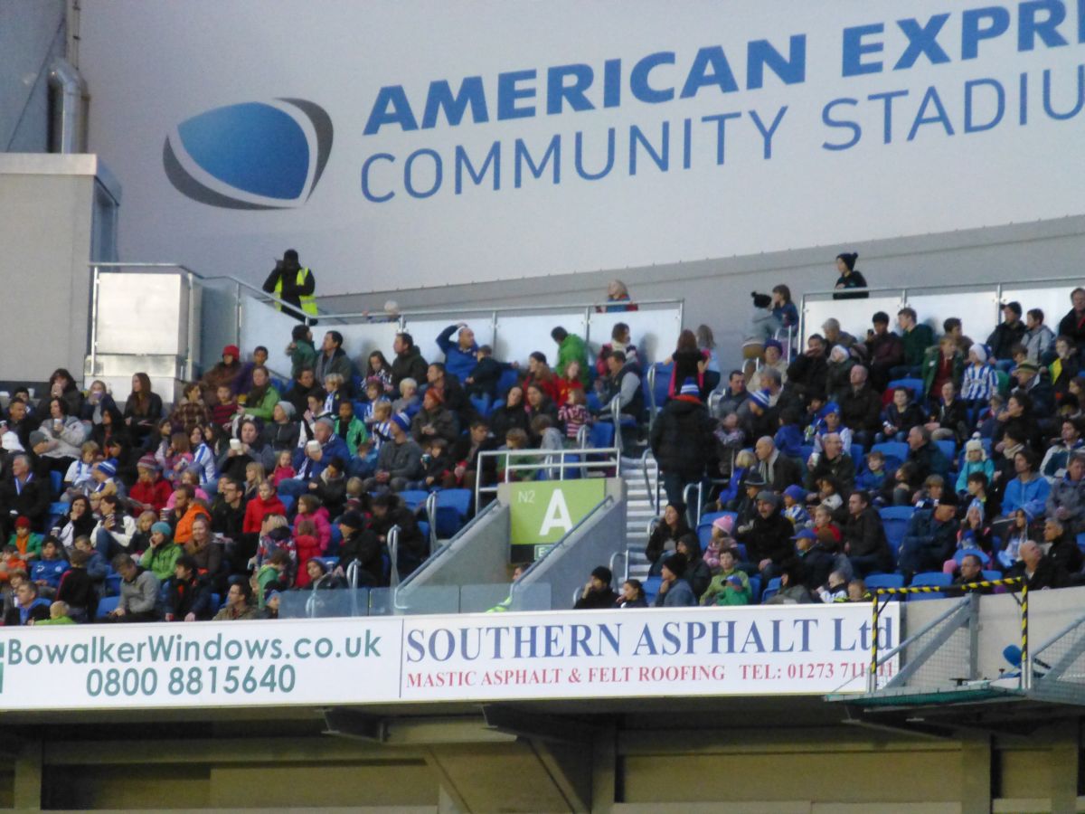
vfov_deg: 7.5
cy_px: 407
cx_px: 542
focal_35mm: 199
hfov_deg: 9.9
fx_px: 6237
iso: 1250
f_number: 5.5
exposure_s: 1/15
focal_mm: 35.6
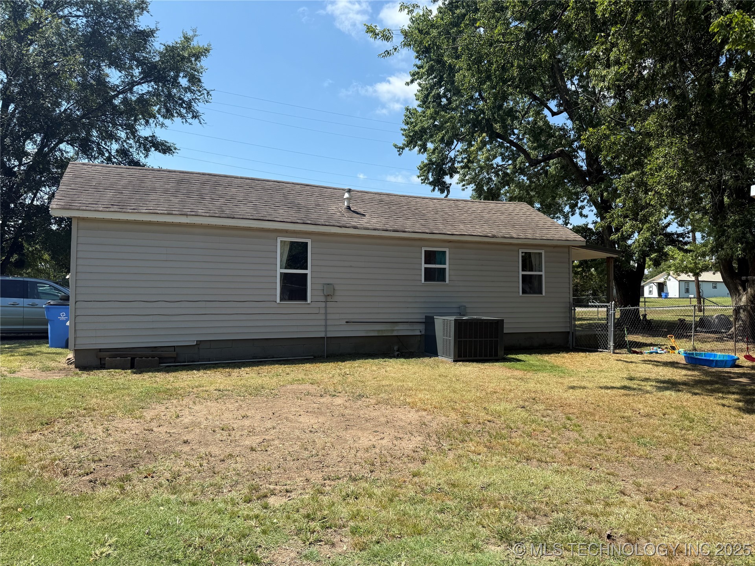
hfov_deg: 71.6
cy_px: 283
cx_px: 378
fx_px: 523
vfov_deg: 56.8
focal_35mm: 24
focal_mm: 6.76
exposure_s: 1/3279
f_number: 1.78
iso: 80
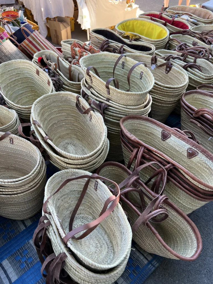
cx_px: 106
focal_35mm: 26
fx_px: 213
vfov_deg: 67.3
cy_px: 142
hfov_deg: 53.1
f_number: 1.5
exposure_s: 1/122
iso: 32
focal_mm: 5.7
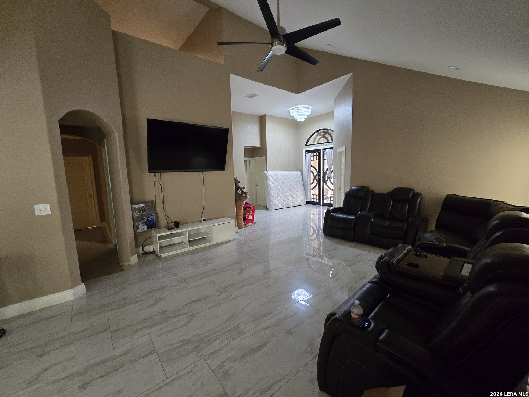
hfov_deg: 106.2
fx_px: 199
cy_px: 198
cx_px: 264
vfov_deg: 89.9
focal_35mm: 13
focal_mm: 2.2
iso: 1000
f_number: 2.2
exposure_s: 1/60
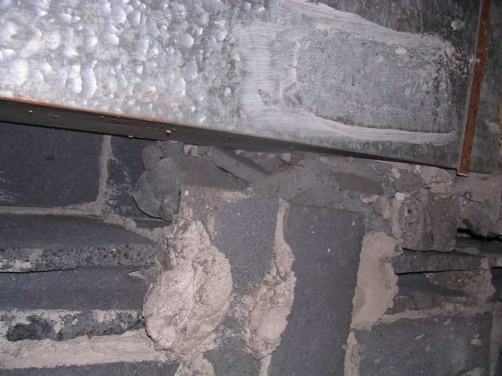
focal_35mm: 38
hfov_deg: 49.0
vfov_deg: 37.7
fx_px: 551
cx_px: 251
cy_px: 188
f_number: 2.8
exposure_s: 1/60.1
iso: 100
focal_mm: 5.8
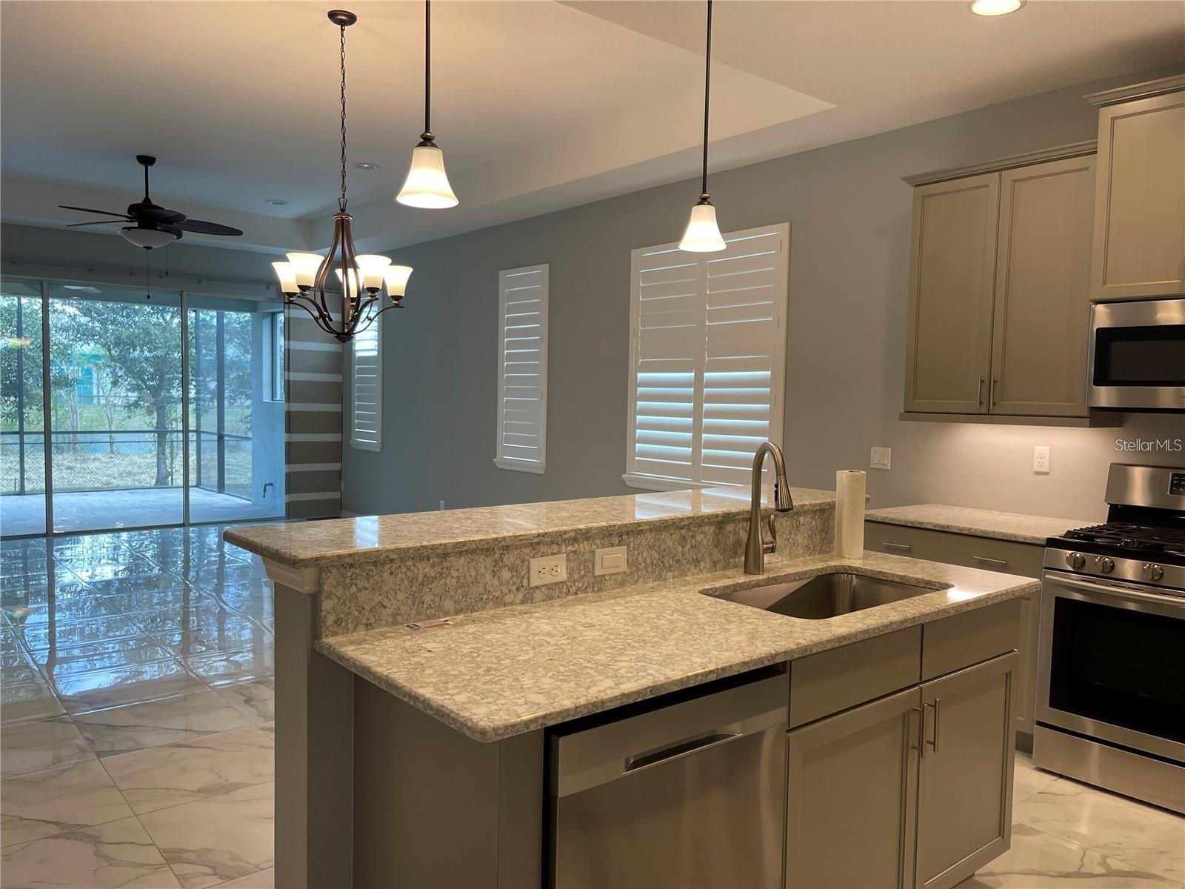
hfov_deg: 67.3
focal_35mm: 26
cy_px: 444
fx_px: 890
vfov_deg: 53.1
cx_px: 592
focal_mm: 5.1
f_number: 1.6
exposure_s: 1/120
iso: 100
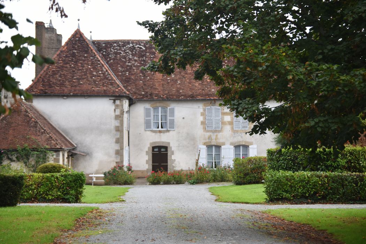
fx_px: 1372
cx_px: 183
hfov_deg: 15.2
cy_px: 122
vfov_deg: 10.2
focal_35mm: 135
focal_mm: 90
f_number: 5.6
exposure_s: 1/500
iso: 320
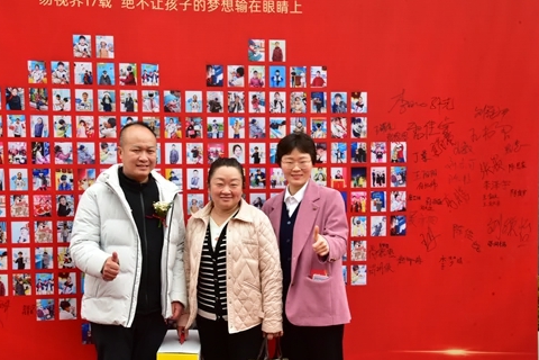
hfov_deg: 36.2
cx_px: 237
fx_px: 823
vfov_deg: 24.6
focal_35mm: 55
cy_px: 223
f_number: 16
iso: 560
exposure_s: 1/25
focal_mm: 44
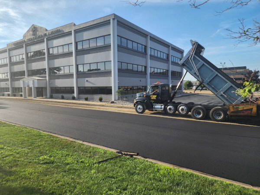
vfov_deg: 58.9
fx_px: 173
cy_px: 98
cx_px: 130
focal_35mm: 23
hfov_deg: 73.9
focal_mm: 6.4
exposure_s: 1/769
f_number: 1.8
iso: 12
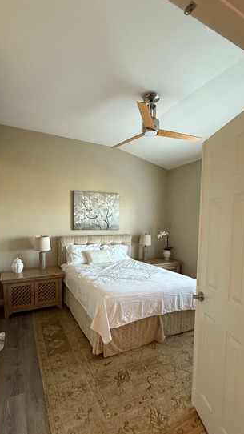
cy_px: 241
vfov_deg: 92.3
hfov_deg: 61.0
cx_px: 119
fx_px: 207
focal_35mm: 18
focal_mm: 2.22
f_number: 2.2
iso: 500
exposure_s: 1/60
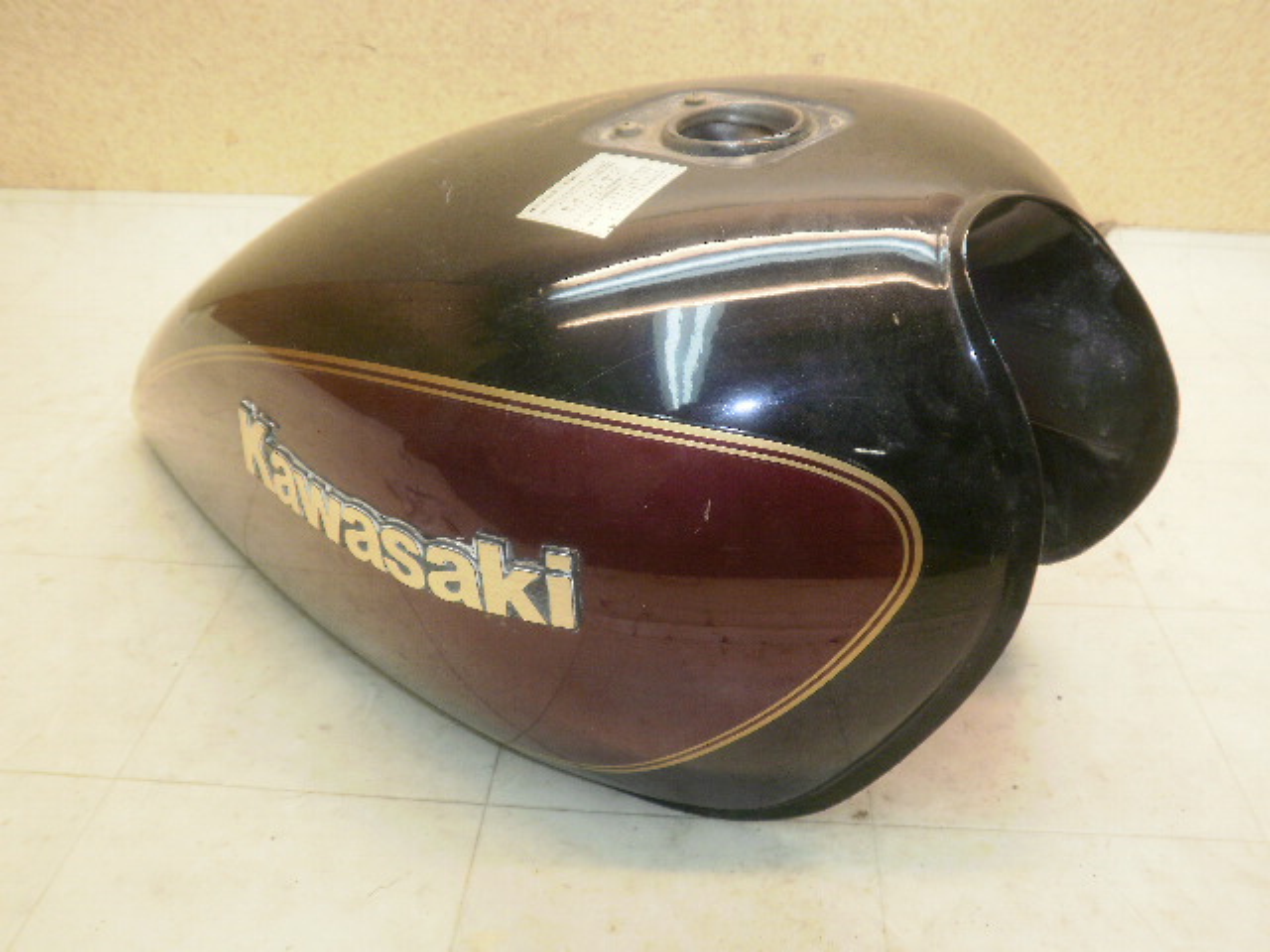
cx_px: 635
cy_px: 476
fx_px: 1137
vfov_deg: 45.4
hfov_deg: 58.4
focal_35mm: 31
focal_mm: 5.45
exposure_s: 1/30
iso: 100
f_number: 2.9
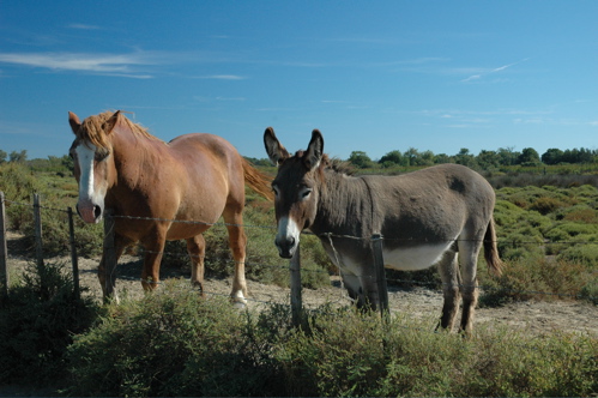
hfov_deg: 37.9
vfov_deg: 25.7
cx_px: 299
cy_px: 199
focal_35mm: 52
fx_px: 871
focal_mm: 35
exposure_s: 1/320
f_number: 10
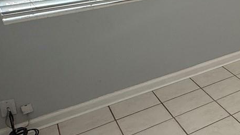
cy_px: -2
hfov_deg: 25.8
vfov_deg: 21.8
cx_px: 381
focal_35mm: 53
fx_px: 337
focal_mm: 2.22
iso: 125
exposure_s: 1/120
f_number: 2.2
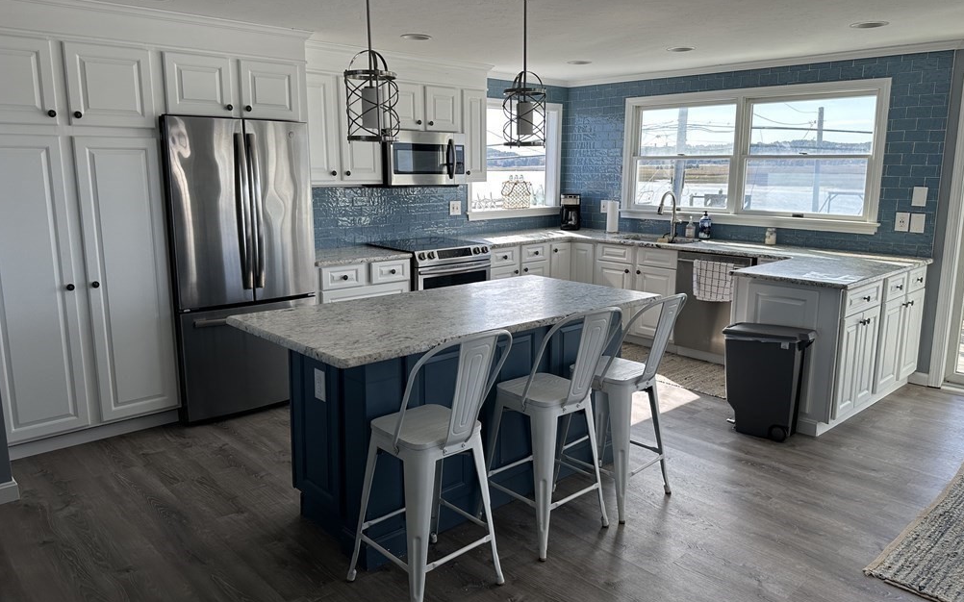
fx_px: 683
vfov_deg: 47.6
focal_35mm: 26
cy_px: 288
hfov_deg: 70.4
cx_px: 484
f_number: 1.78
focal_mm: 6.86
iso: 80
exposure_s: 1/608
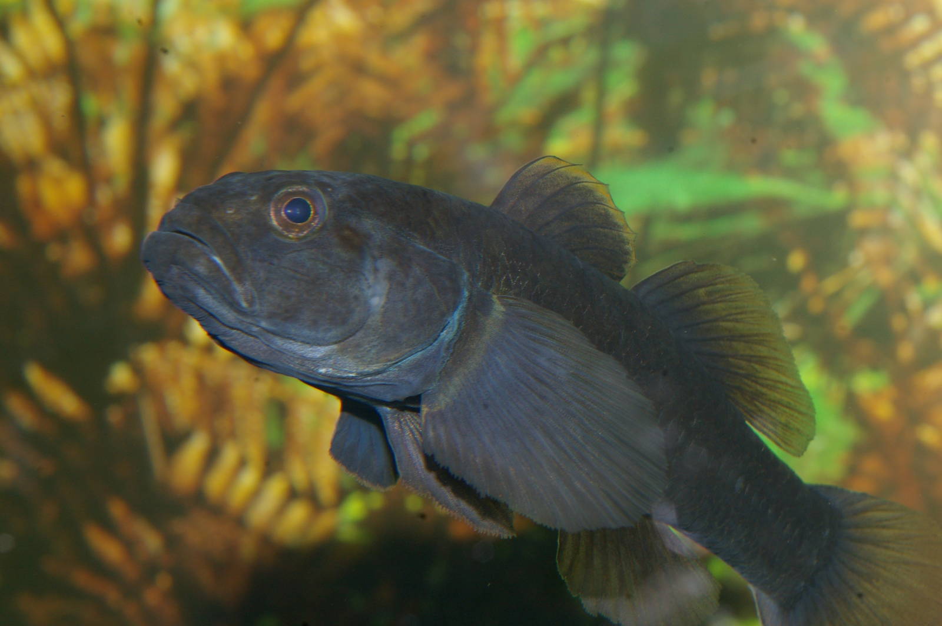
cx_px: 471
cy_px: 313
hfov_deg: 24.6
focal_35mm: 82
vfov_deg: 16.5
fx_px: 2157
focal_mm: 55
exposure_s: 1/60
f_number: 16
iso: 400
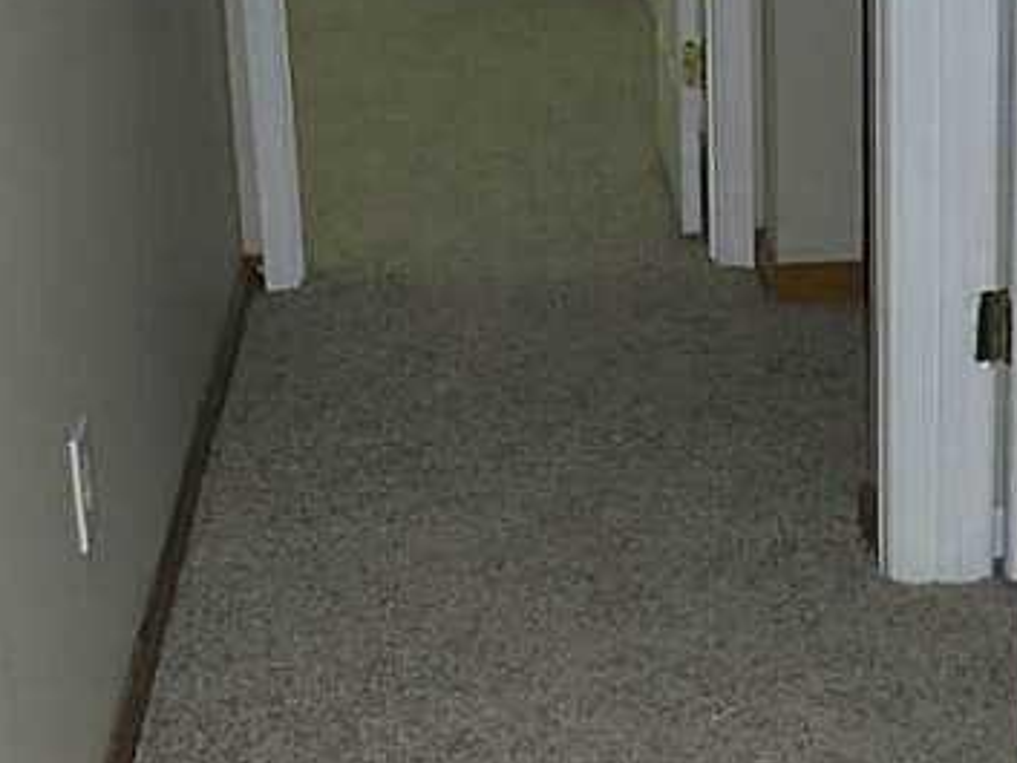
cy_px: 320
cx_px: 547
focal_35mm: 86
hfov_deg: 22.7
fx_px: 2527
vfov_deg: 17.2
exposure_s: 1/60
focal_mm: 6.2
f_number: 2.8
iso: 100
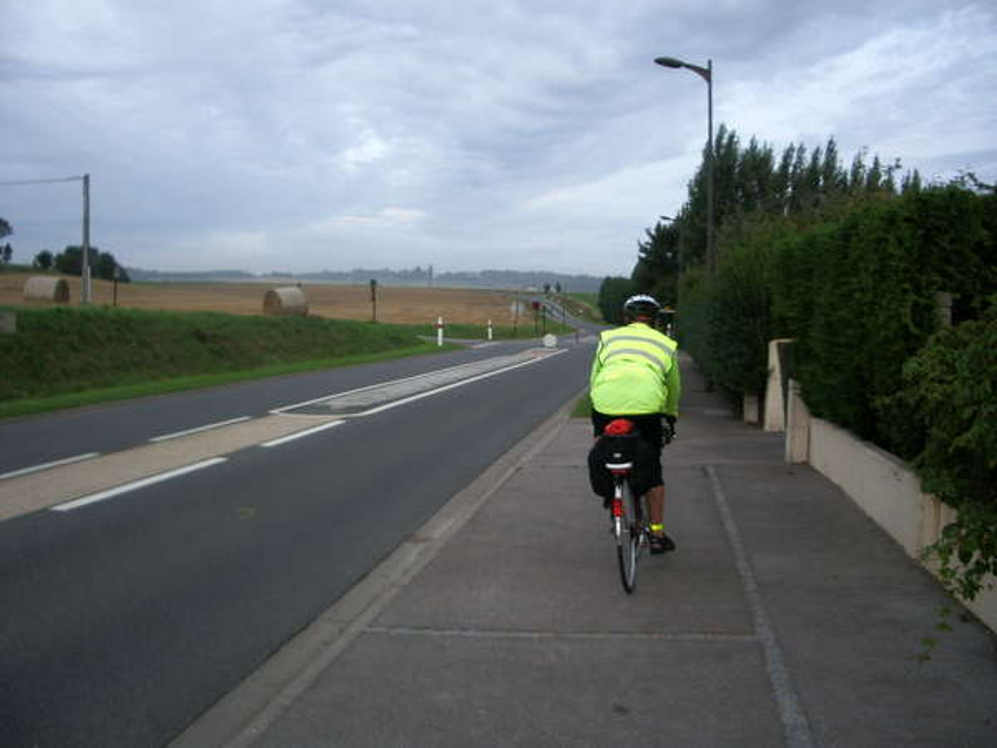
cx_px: 498
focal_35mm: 35
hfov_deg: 52.6
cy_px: 374
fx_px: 1008
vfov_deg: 40.7
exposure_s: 1/100
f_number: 2.6
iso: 100
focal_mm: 5.8
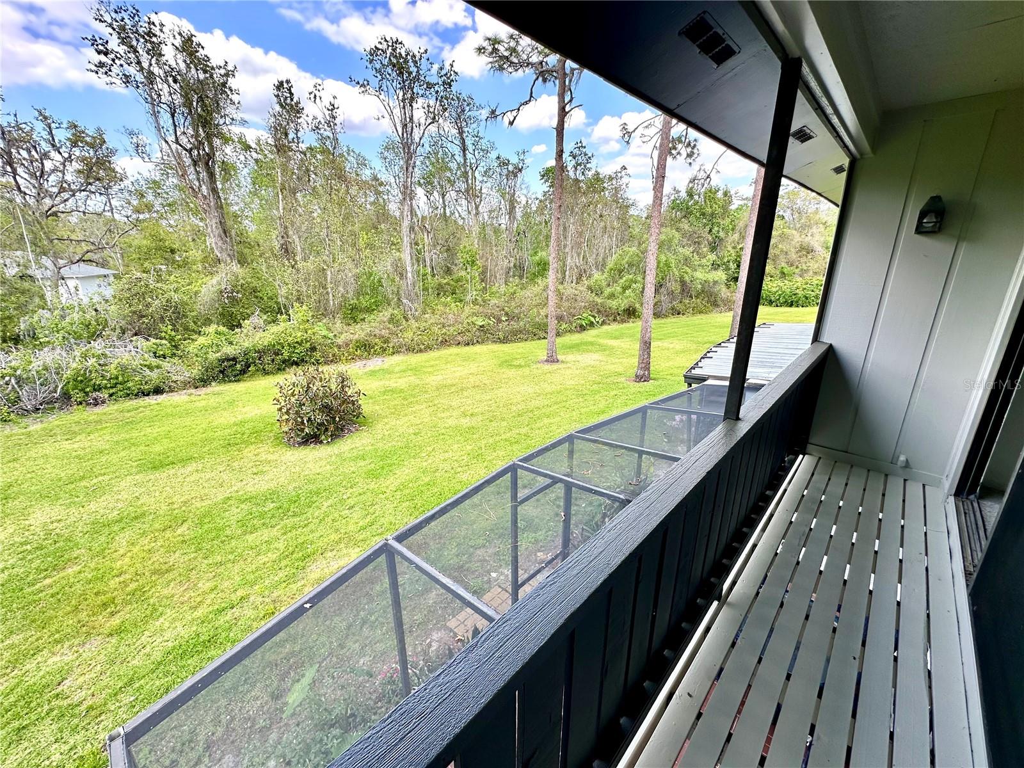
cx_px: 512
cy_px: 384
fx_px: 414
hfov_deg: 102.1
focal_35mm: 14
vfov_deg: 85.7
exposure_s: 1/303
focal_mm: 2.22
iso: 40
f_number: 2.2
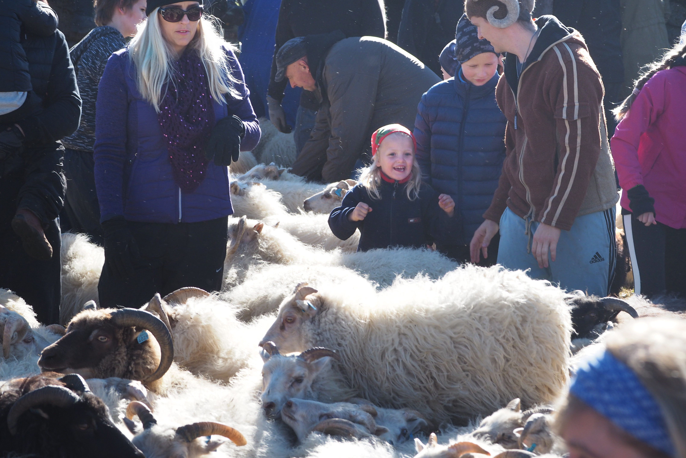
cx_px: 344
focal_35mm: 157
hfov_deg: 13.1
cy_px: 256
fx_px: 2992
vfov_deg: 8.7
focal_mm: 75
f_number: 6.3
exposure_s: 1/320
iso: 200
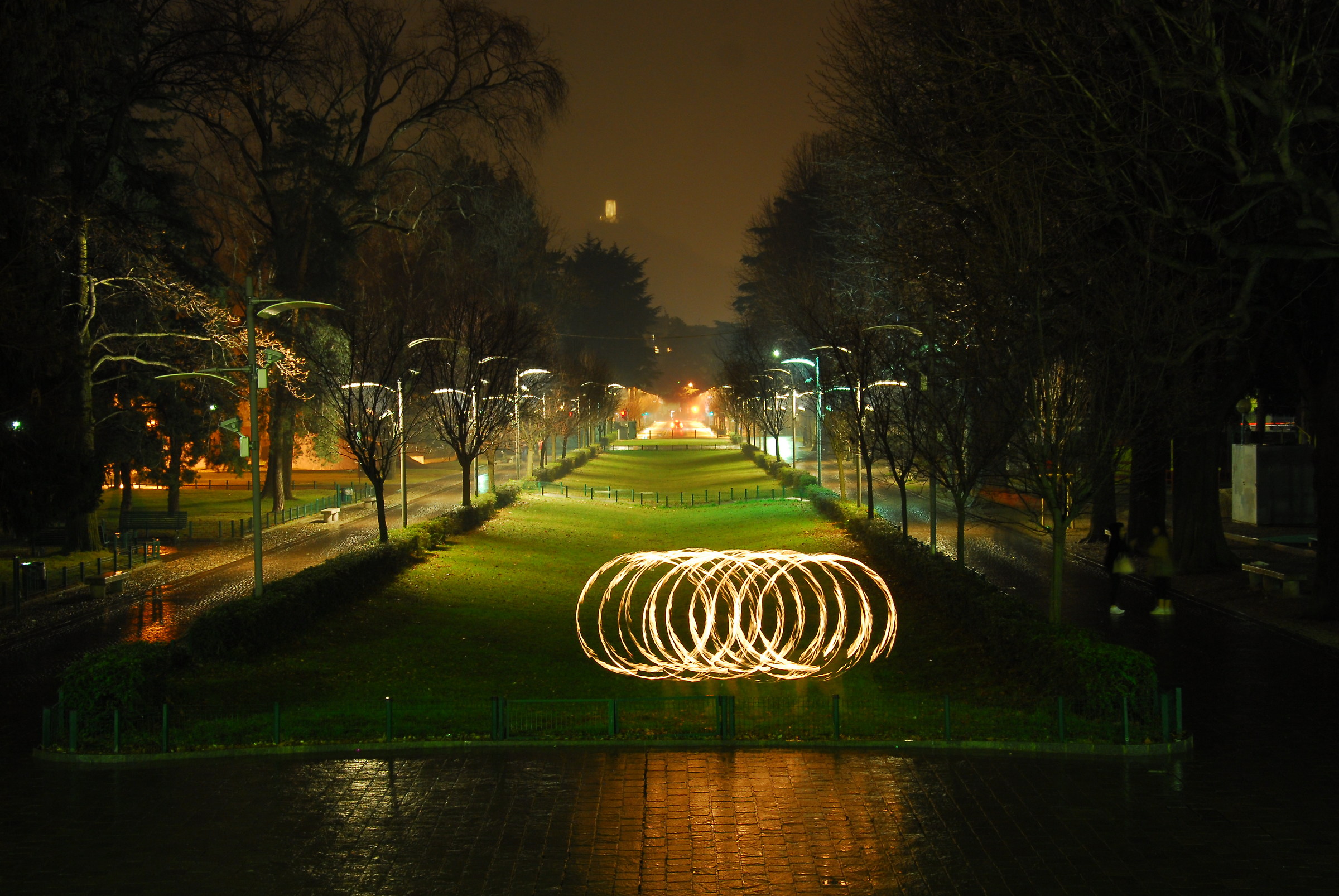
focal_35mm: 52
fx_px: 1955
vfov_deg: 25.8
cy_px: 448
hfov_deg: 37.8
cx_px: 670
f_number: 5
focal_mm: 35
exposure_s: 5
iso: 320
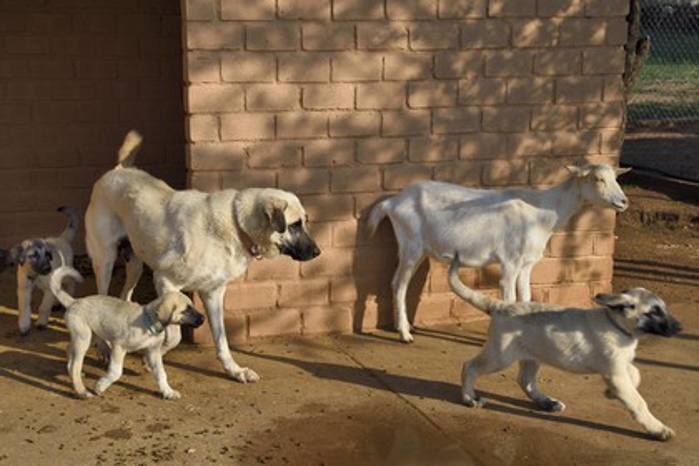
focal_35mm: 58
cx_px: 350
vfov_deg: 23.4
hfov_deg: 34.5
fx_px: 1126
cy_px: 233
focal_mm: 58
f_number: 10
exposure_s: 1/250
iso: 200
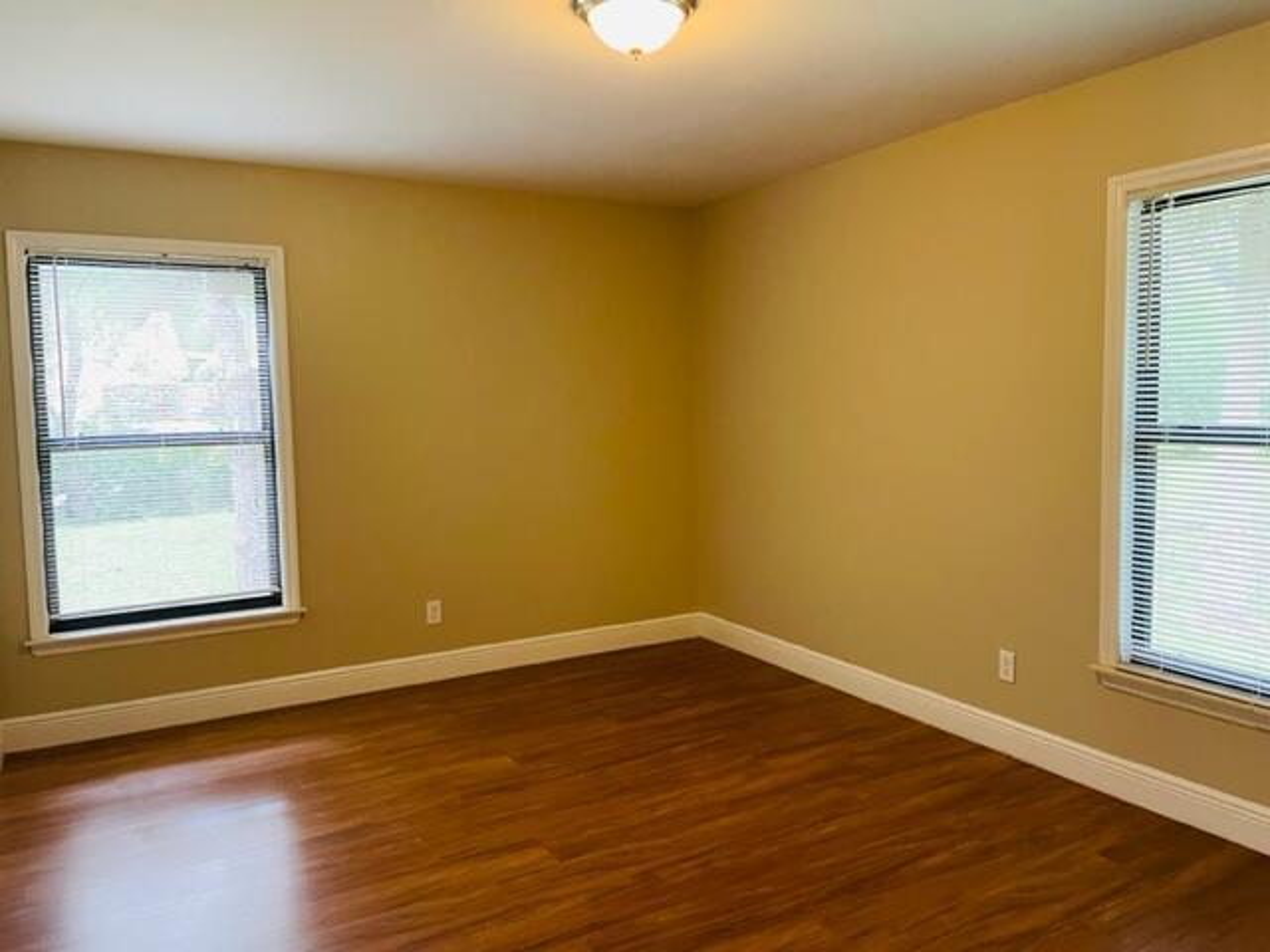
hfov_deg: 67.3
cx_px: 635
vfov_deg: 53.1
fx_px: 954
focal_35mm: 26
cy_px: 476
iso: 320
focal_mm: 4.2
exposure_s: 1/60
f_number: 1.6
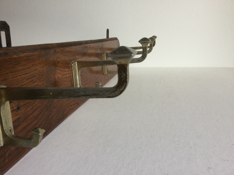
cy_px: 88
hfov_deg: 58.4
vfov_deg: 45.4
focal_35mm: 31
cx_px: 117
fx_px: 210
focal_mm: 3.3
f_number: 2.4
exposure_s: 1/33
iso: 25
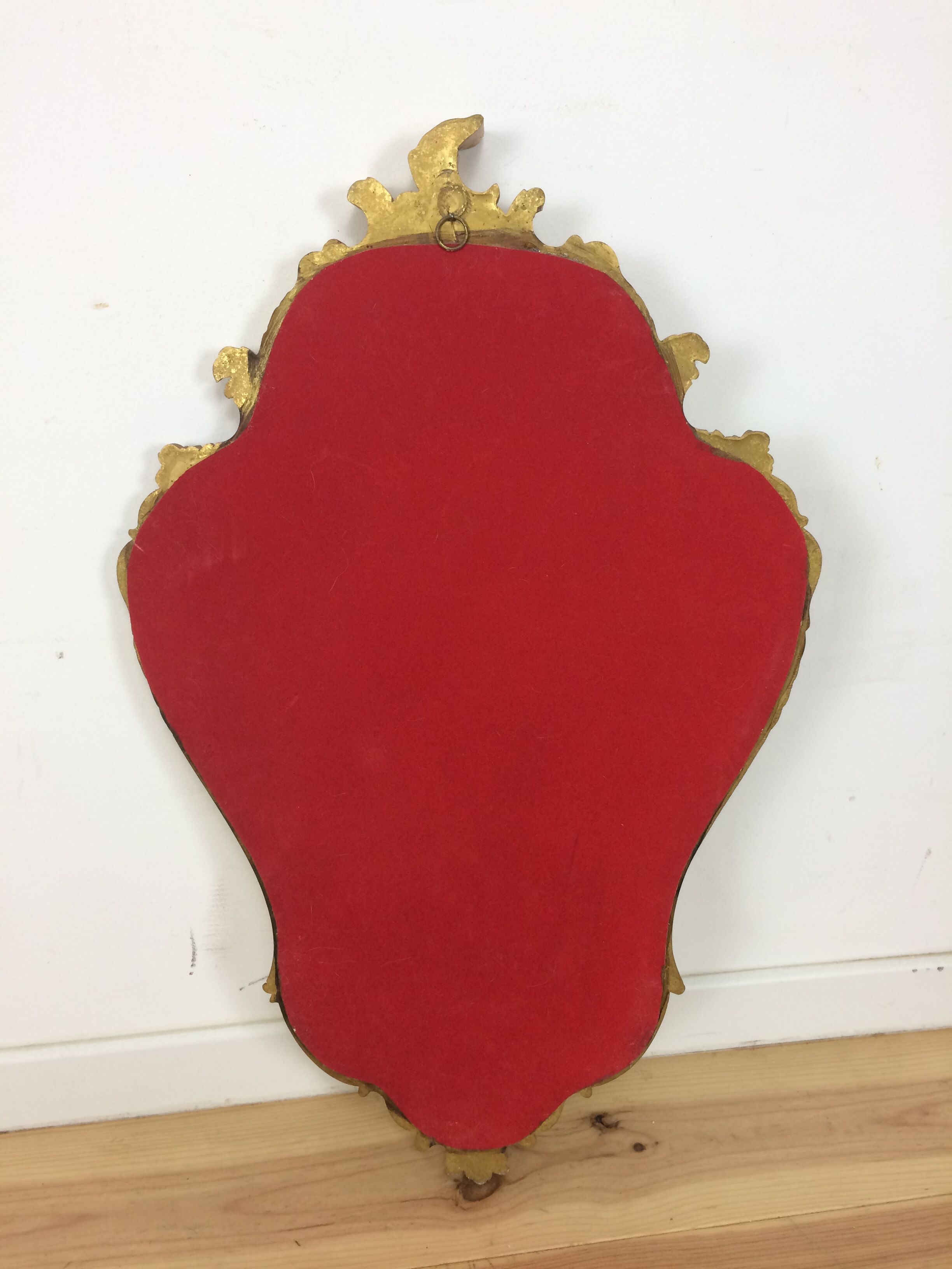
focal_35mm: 29
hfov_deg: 48.2
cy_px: 634
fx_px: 1063
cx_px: 476
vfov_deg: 61.7
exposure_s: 1/33
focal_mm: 4.15
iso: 50
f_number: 2.2
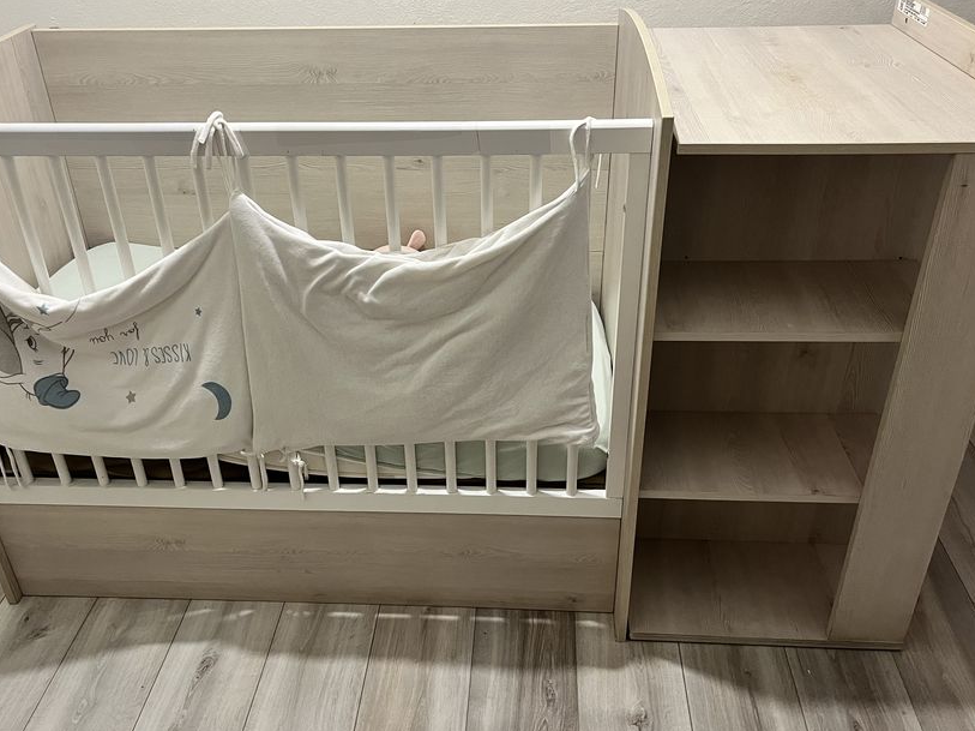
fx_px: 901
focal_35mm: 32
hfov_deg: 56.8
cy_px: 331
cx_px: 457
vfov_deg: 44.1
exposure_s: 1/50
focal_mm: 5.1
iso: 250
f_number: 1.6
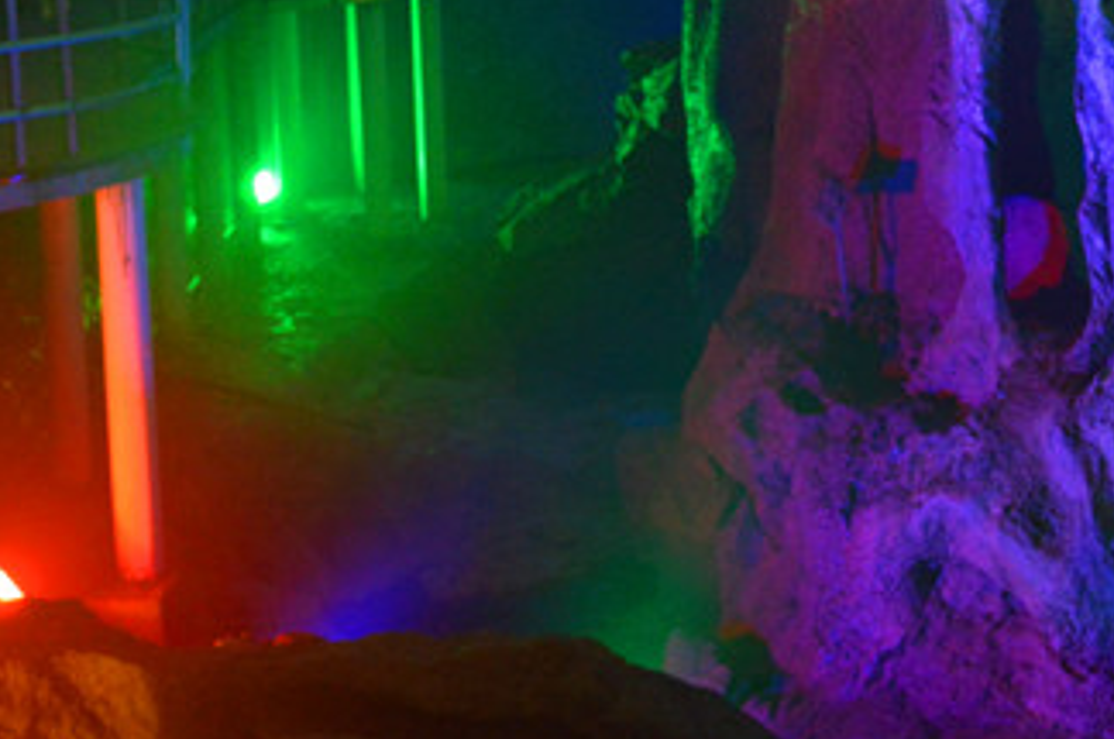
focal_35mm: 75
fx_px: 2317
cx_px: 523
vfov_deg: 17.7
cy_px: -3
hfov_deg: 27.0
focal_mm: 18
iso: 800
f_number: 4
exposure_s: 1/15
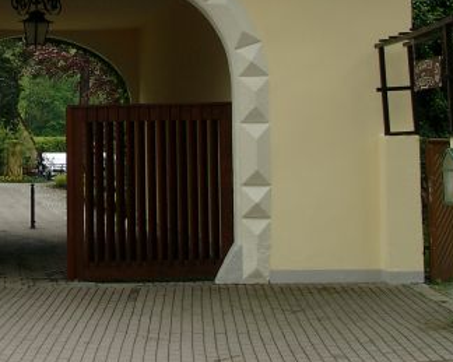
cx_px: 45
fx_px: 1099
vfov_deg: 18.0
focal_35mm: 82
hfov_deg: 22.7
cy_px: -42
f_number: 4
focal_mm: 7.13
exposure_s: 1/409
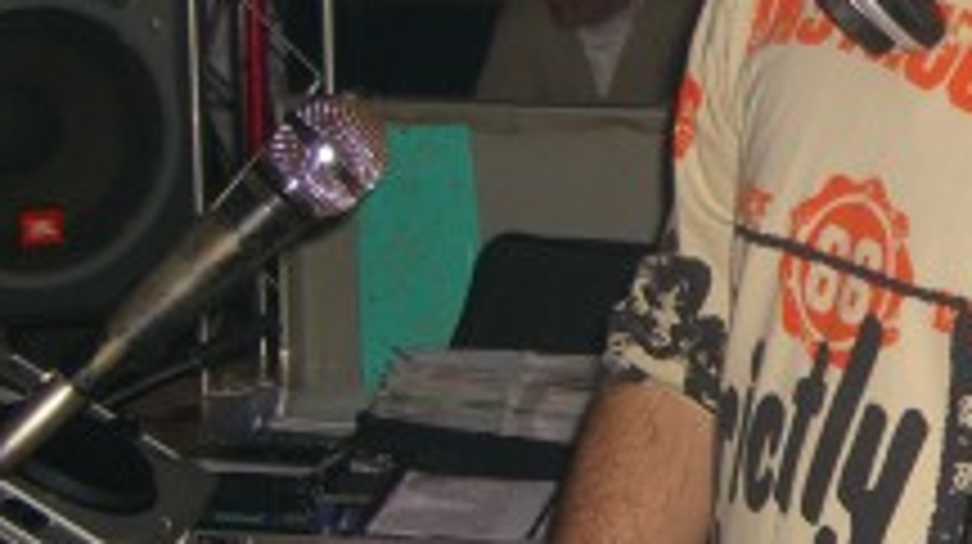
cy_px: 265
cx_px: 1107
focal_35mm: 115
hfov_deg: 17.9
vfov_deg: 10.5
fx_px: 2961
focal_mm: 7.9
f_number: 2.8
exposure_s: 1/60
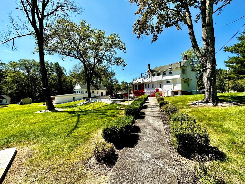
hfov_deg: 98.2
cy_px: 92
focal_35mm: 15
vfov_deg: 81.7
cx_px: 124
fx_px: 106
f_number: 2.2
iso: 50
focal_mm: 2.22
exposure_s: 1/1319
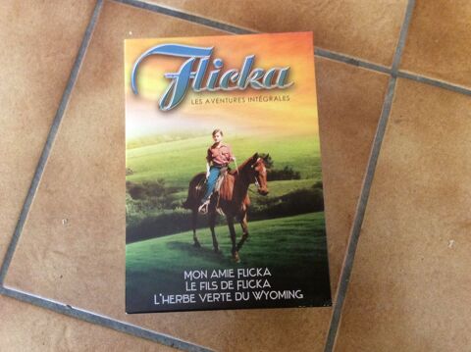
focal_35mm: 32
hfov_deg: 56.9
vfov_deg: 44.1
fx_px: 435
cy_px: 176
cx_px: 236
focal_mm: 3.3
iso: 125
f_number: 2.4
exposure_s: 1/25
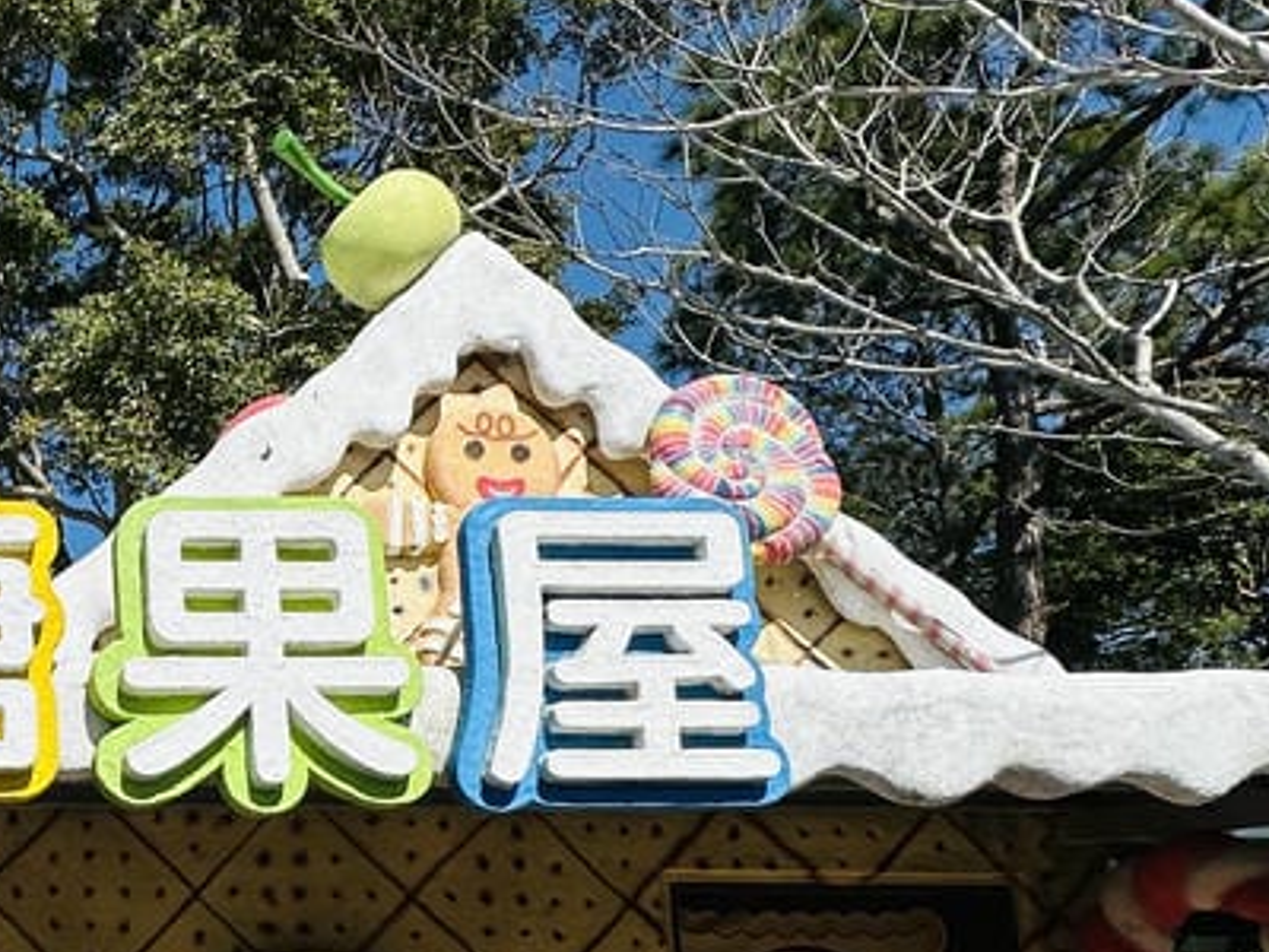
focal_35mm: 42
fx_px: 1540
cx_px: -174
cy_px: 828
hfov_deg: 36.7
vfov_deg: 32.9
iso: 50
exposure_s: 1/3610
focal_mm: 2.22
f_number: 2.2
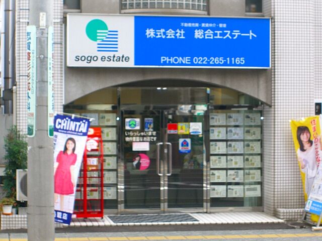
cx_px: 161
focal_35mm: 114
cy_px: 120
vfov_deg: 13.0
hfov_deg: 17.3
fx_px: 1060
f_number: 5.1
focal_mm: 23.7
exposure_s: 1/100
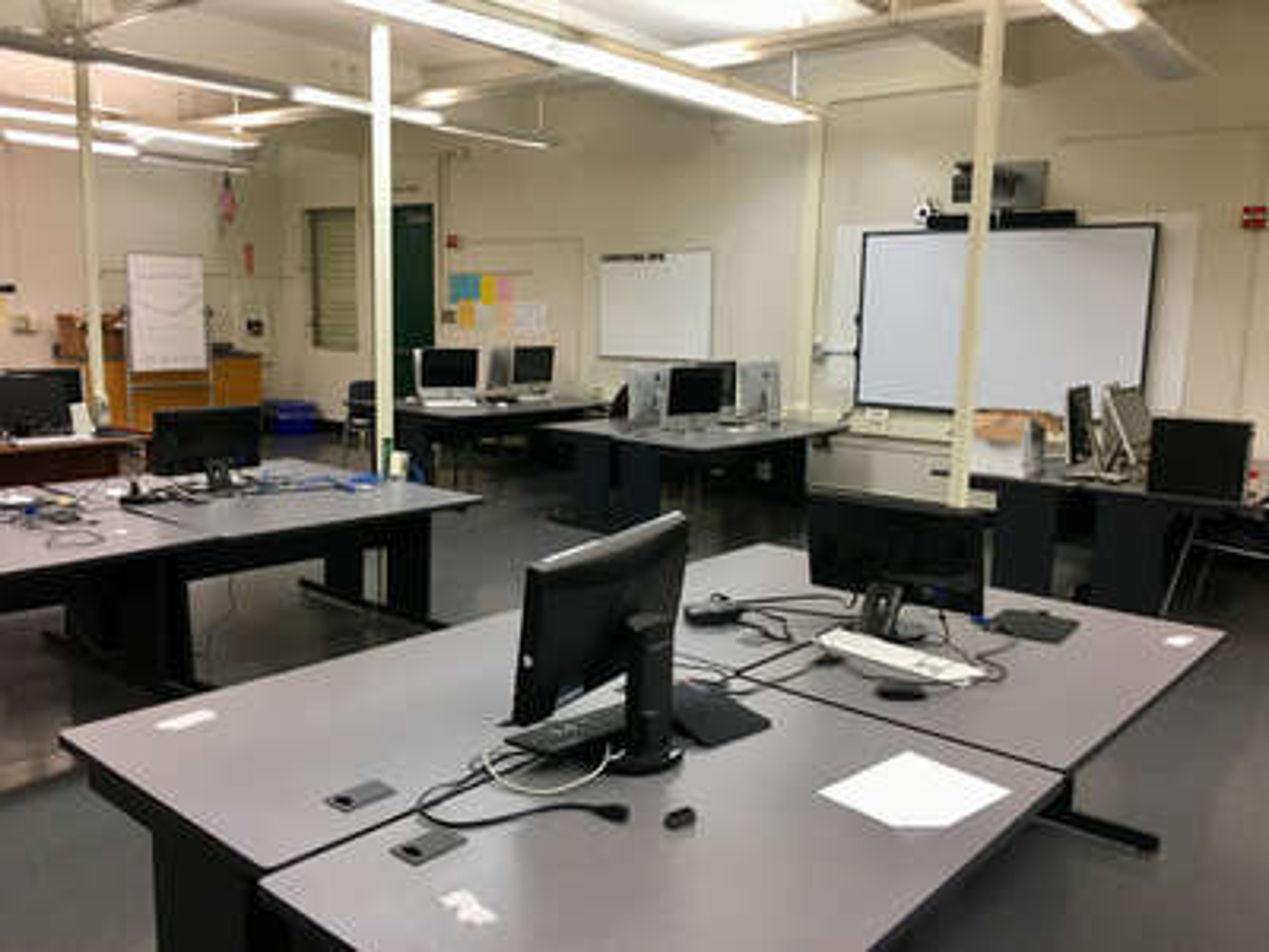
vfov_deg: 48.2
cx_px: 634
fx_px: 1063
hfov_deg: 61.7
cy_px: 476
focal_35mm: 29
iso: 100
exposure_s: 1/33
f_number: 2.2
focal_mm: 4.15
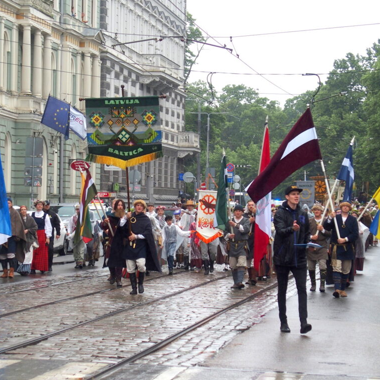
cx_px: 162
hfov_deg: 13.1
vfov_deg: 13.1
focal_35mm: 133
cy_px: 189
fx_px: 1652
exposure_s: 1/200
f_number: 2.8
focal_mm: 24
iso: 100
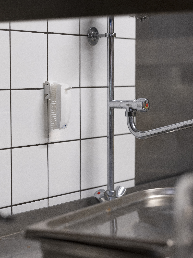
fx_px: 647
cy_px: 129
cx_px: 96
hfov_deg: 17.0
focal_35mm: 87
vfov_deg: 22.5
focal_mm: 110
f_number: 4
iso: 1000
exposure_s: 1/125
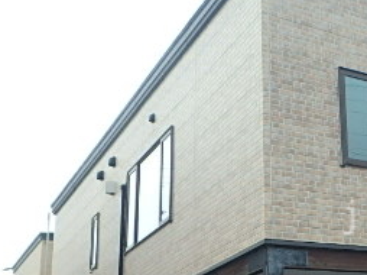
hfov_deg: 27.1
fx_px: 667
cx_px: 442
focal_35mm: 63
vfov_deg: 22.9
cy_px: 217
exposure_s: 1/500
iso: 125
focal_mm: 4.5
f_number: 4.1
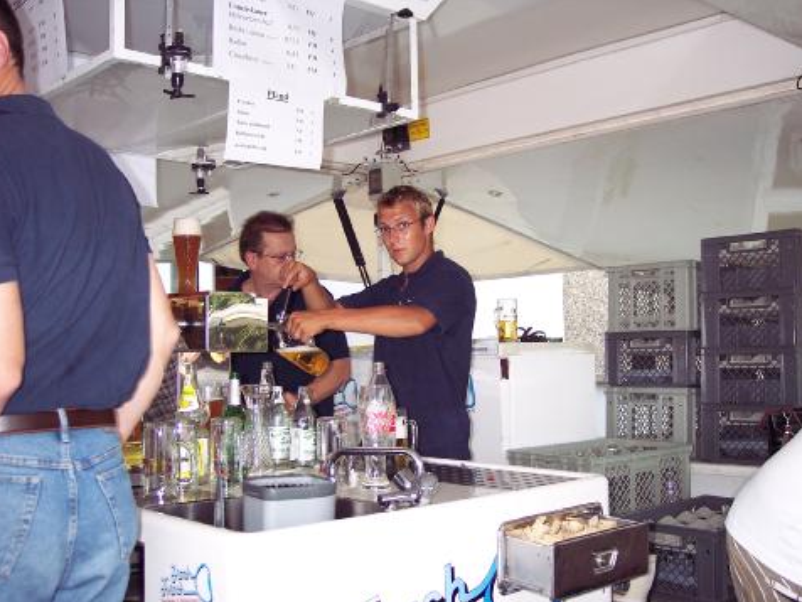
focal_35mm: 41
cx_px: 404
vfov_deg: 35.1
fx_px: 950
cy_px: 313
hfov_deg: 45.8
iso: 140
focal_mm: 8
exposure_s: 1/60
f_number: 2.8
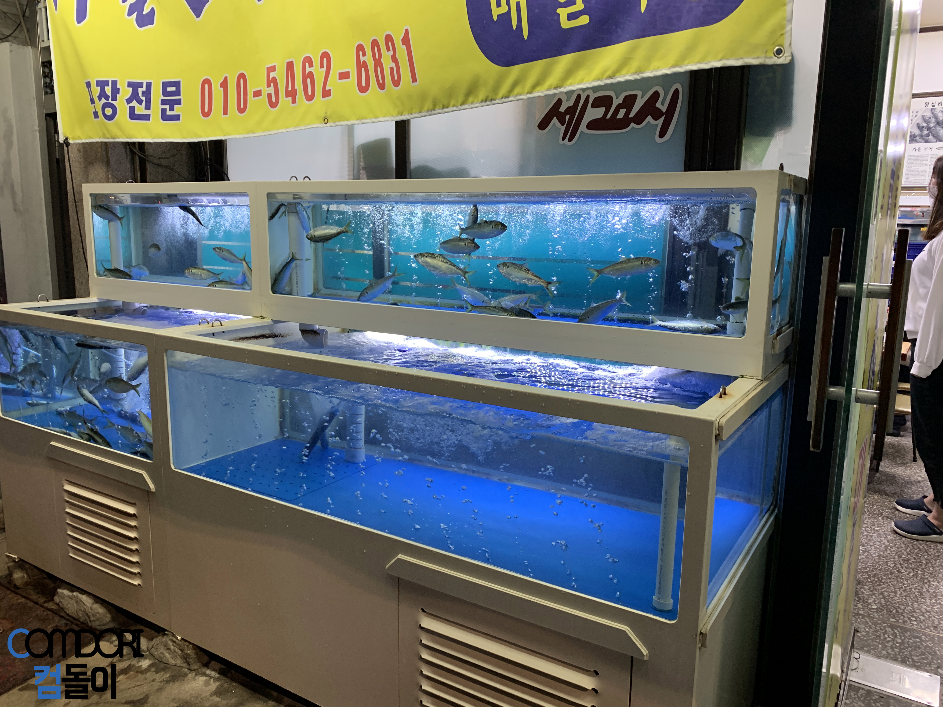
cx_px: 472
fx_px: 708
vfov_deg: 53.1
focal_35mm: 26
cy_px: 354
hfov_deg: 67.3
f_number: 1.8
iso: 125
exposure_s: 1/60
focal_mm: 4.25
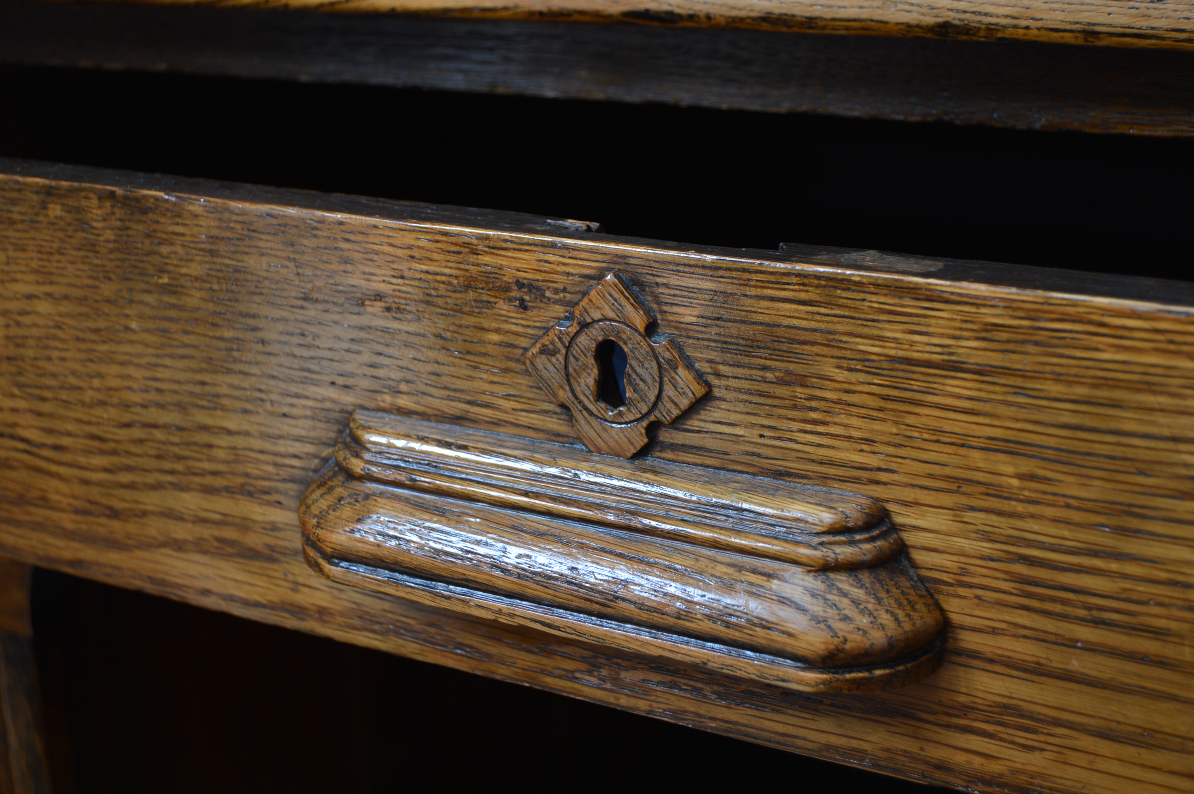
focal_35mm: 52
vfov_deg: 25.7
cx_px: 597
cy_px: 397
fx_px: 1740
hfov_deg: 37.9
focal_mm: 35
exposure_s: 1/160
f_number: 4.5
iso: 200
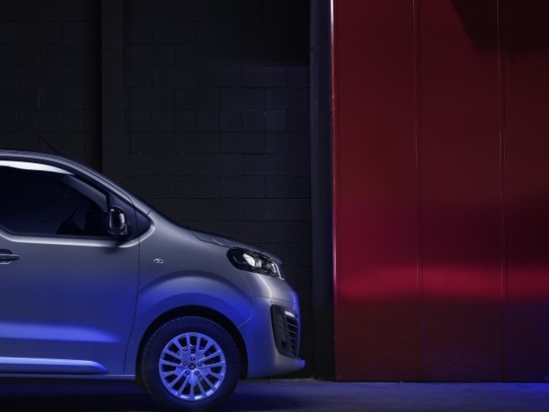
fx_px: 1825
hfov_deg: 16.8
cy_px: 123
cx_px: 30
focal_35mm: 115
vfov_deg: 12.9
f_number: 10
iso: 100
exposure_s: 2.5
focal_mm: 63.7
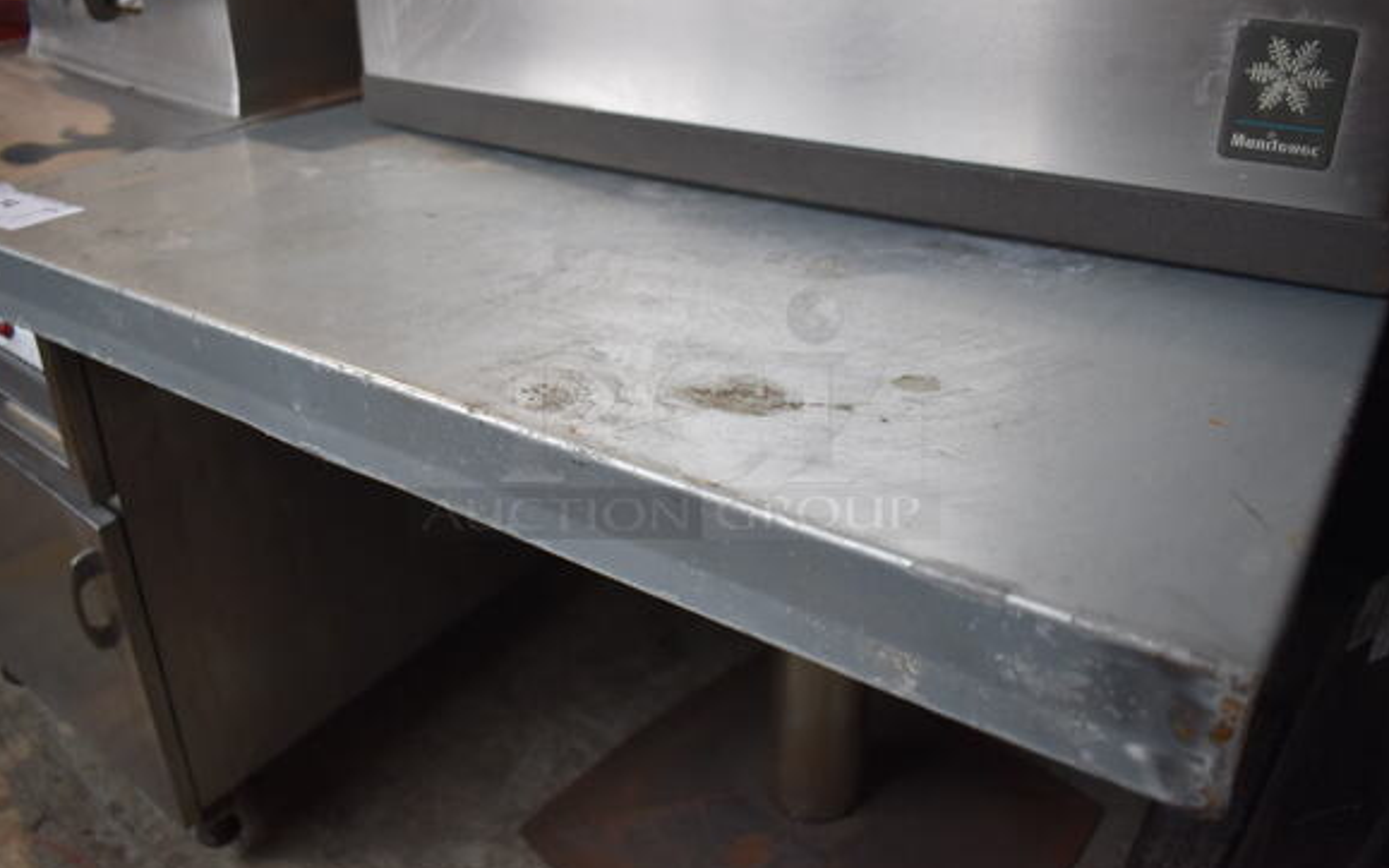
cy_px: 412
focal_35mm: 29
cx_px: 674
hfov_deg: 64.6
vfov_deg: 43.1
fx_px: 1098
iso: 800
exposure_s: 1/160
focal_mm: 18
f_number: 3.5
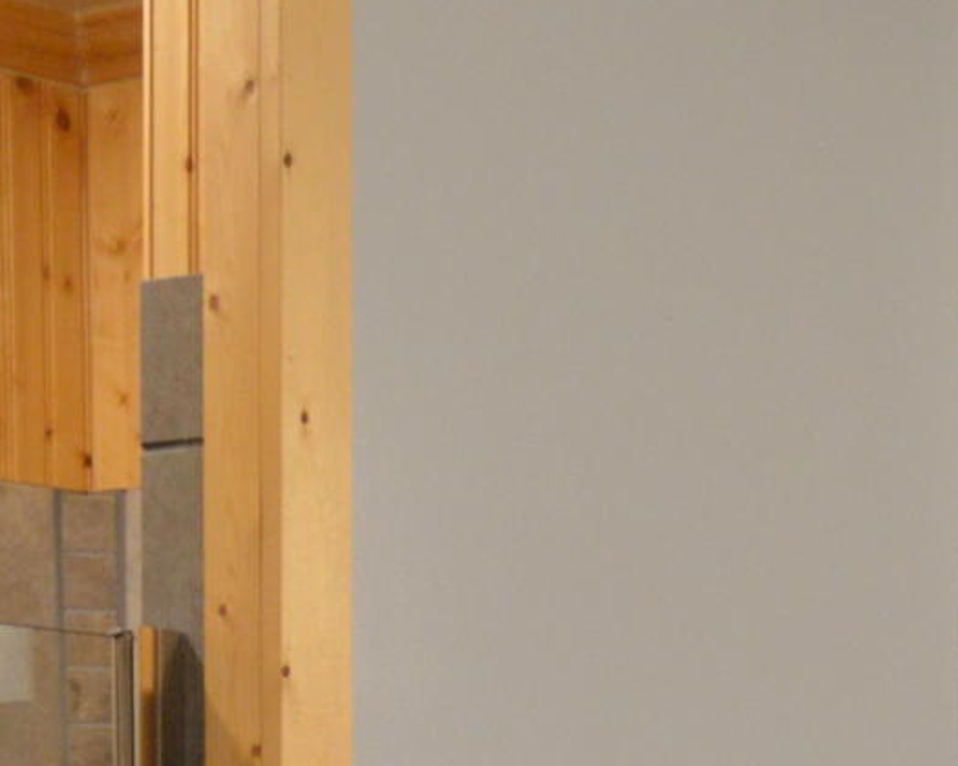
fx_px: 4110
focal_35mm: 145
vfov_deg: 9.9
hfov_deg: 13.0
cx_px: 1148
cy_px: 1537
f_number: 3.5
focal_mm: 18
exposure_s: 1/60
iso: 800
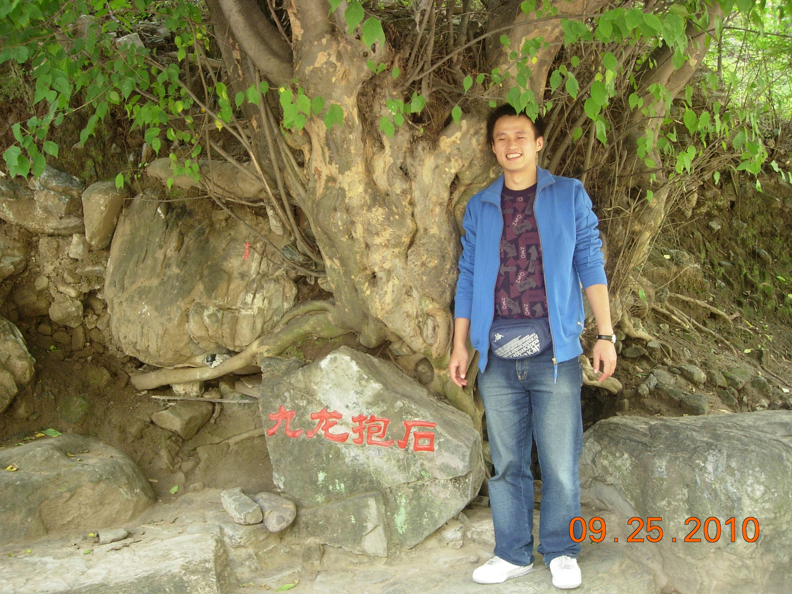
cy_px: 297
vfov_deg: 37.7
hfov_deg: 49.0
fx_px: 869
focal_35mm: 38
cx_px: 396
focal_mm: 7.8
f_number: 2.8
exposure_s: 1/50.7
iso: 200
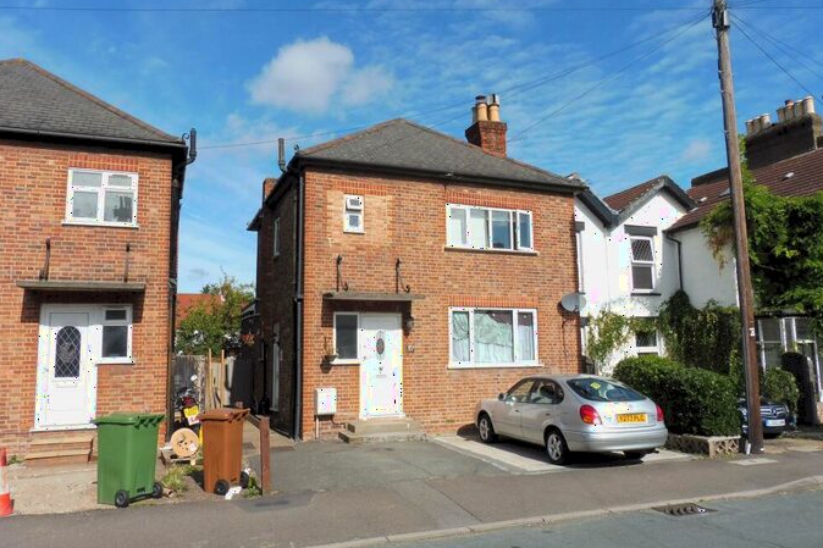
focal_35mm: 27
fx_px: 617
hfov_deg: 67.4
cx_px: 422
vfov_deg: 47.9
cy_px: 264
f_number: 4
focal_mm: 4.4
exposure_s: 1/1000
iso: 100
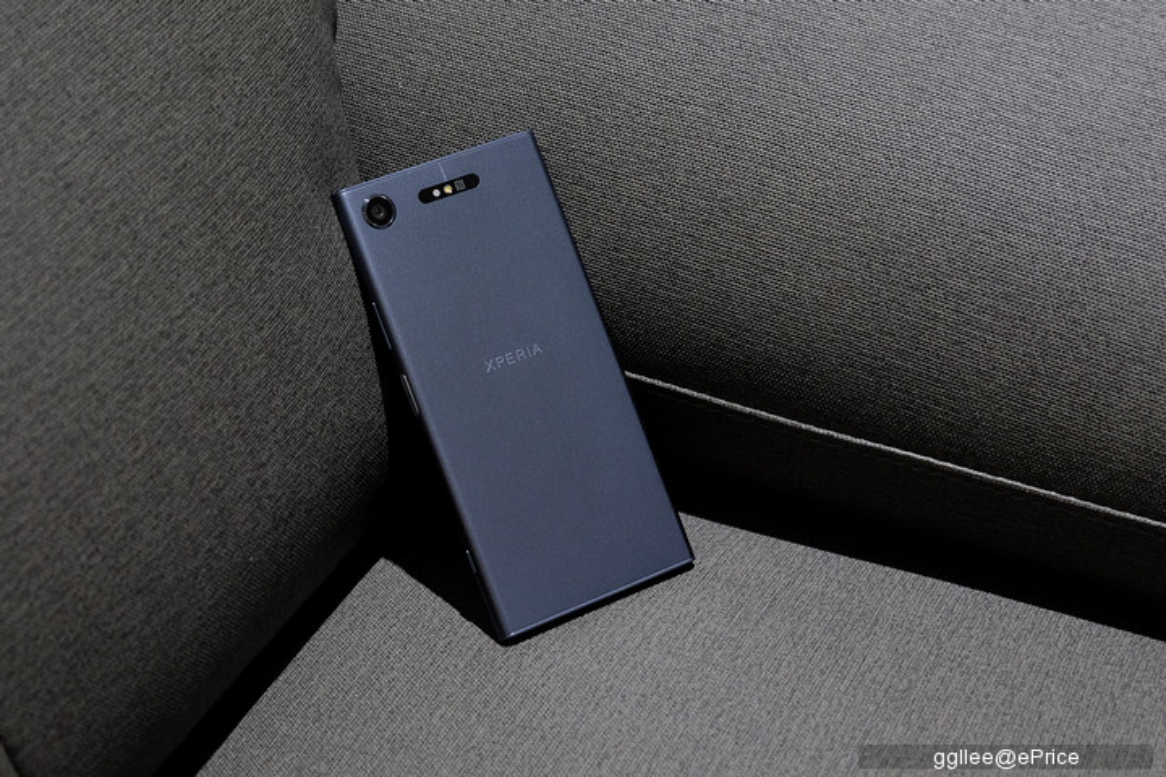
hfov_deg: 32.9
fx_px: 1976
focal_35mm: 61
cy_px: 388
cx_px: 583
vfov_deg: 22.3
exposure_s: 1/34
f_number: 4.5
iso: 1600
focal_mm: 40.7
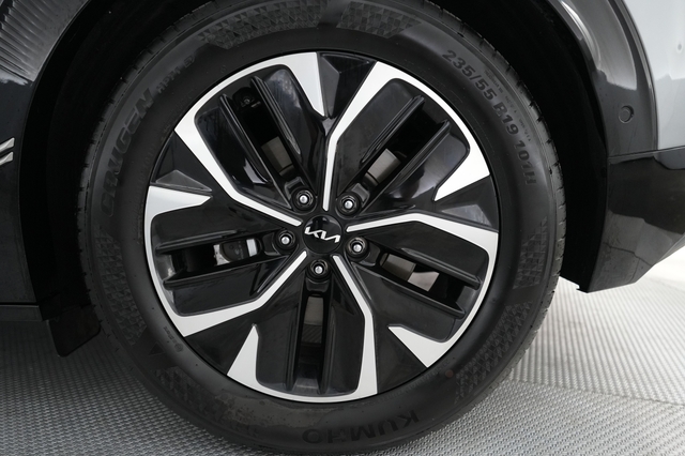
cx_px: 342
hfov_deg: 67.4
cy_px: 228
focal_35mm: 27
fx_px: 513
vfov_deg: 47.9
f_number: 2.8
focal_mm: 27
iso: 3200
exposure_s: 1/160
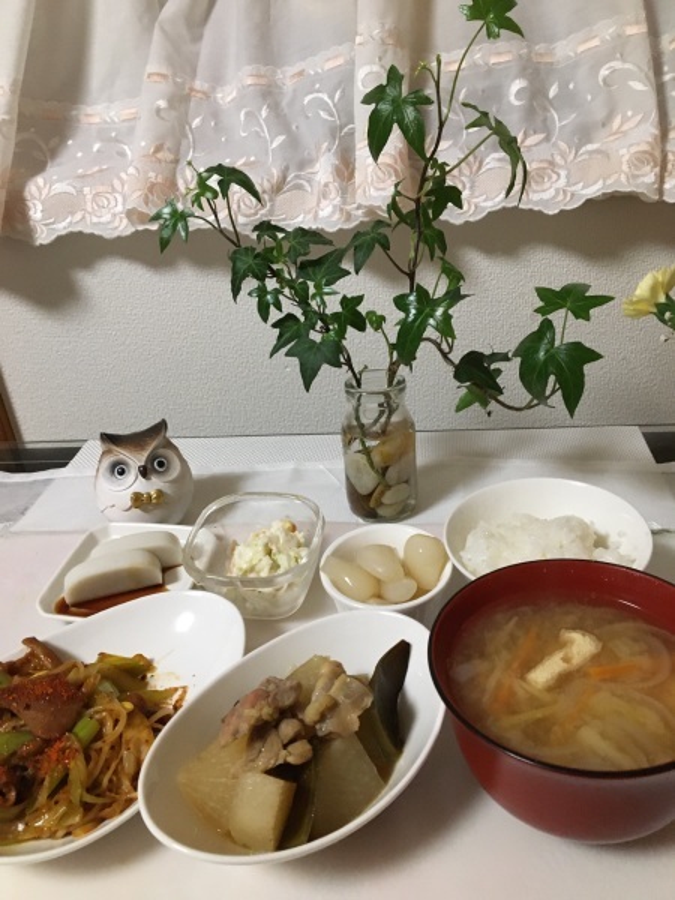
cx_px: 338
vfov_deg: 61.7
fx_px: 754
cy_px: 450
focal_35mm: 29
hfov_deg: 48.2
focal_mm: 4.15
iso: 200
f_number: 2.2
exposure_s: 1/30
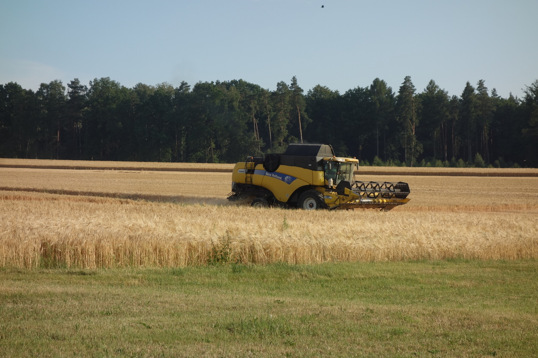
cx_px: 269
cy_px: 179
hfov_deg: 20.4
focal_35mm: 100
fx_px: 1494
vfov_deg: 13.7
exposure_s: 1/400
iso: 125
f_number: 5.6
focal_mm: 37.1
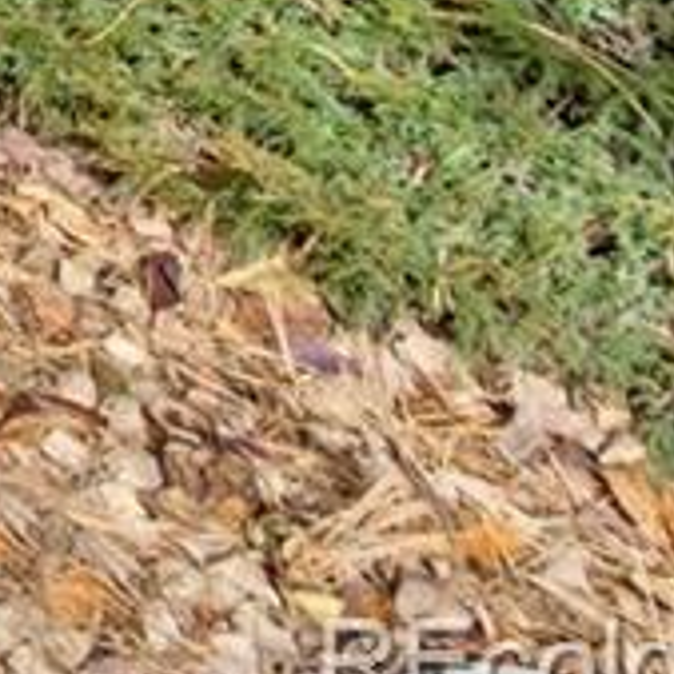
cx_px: -2225
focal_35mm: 129
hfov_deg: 7.5
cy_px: -1380
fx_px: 2842
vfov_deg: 10.0
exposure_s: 1/125
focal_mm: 16
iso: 100
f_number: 9
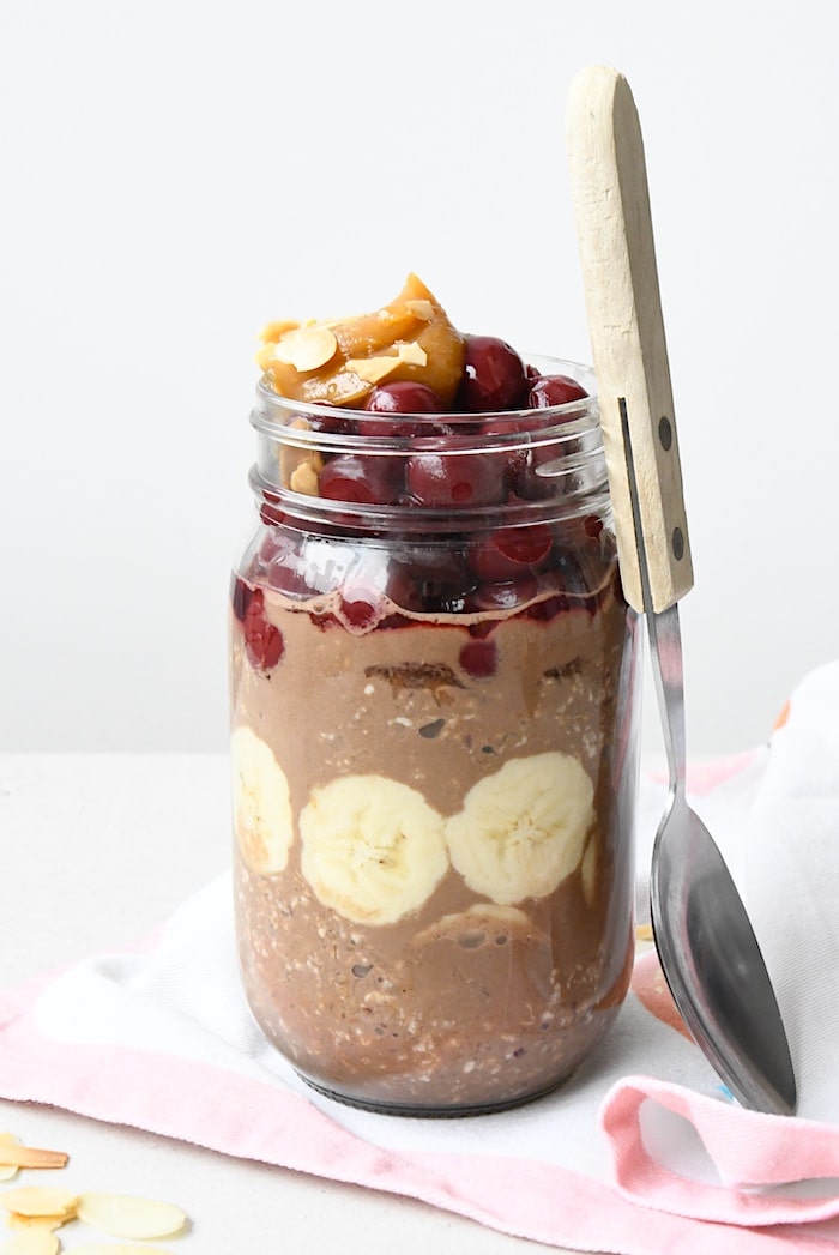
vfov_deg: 31.9
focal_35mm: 63
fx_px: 2198
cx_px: 420
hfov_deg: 21.6
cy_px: 628
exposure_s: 1/90
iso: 2000
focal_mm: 42
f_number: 11
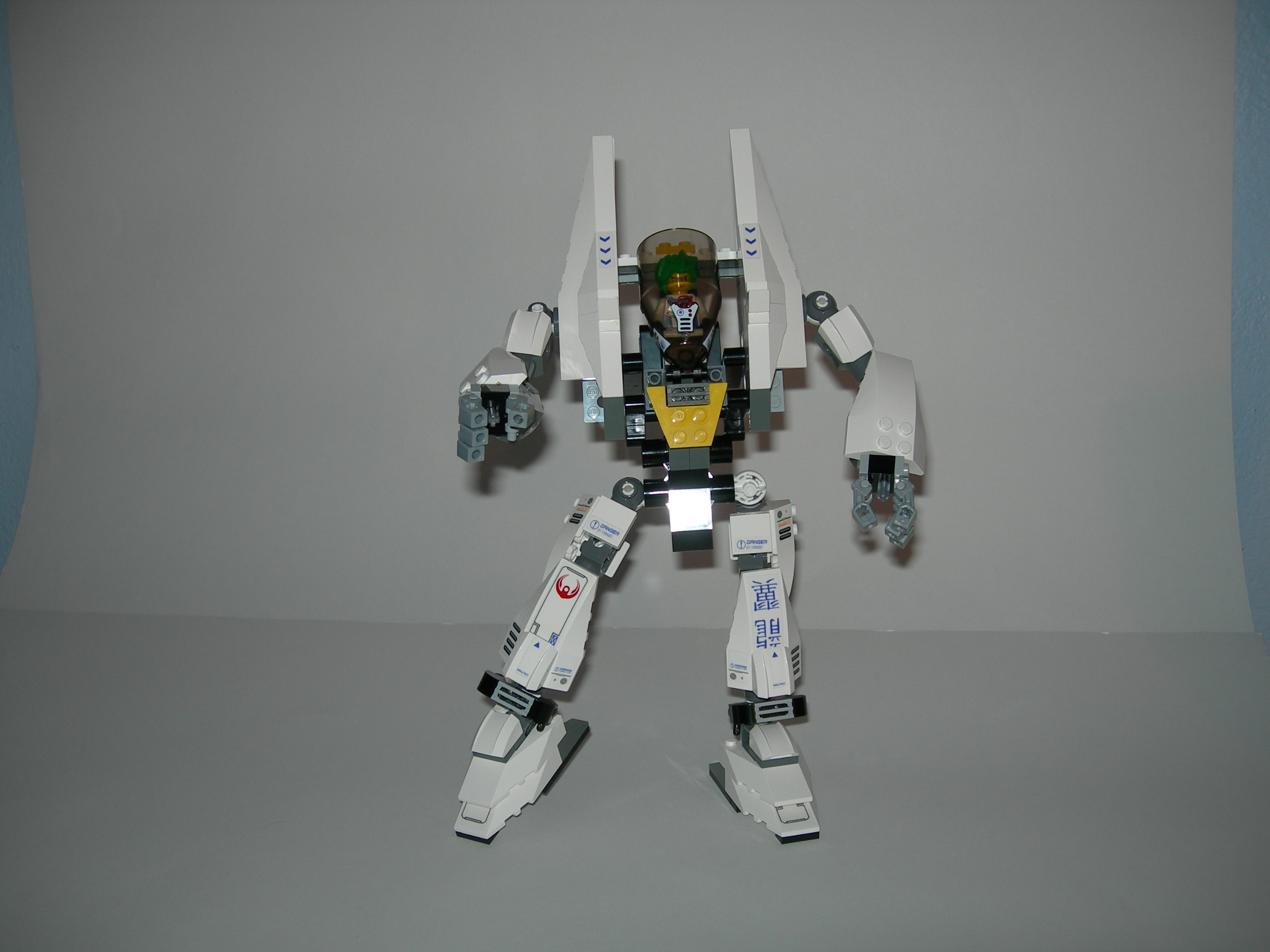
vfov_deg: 37.7
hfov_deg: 49.0
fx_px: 1394
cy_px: 476
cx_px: 635
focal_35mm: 38
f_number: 2.8
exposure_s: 1/60.1
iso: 50
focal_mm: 7.8
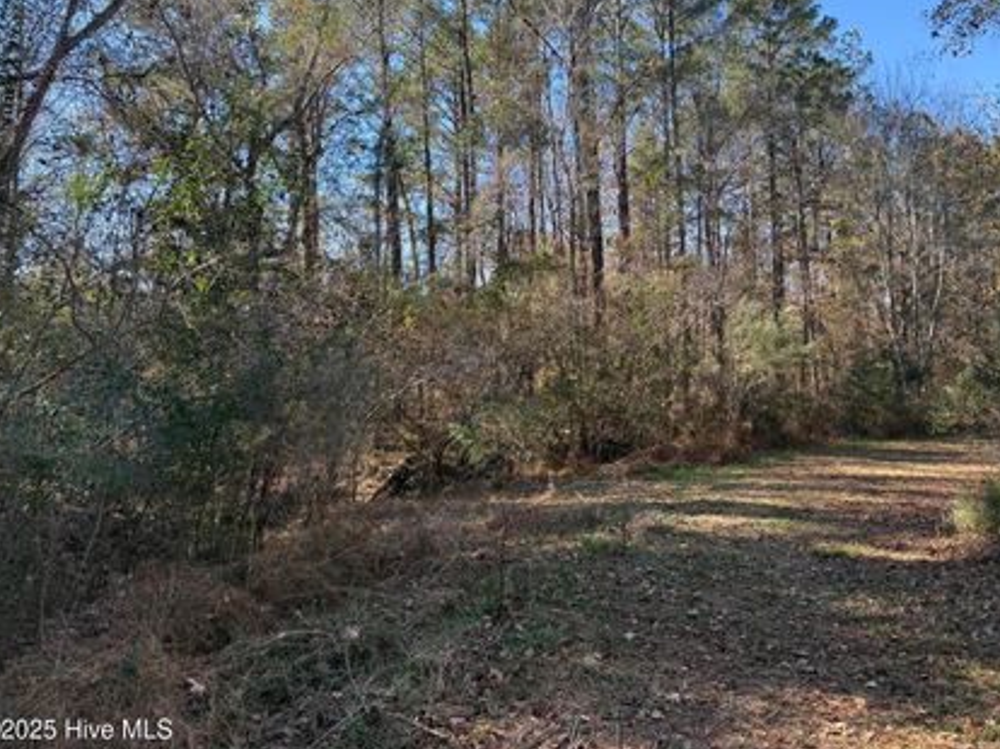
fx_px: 837
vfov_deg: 48.0
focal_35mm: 29
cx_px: 582
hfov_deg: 61.3
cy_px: 318
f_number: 1.78
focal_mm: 6.76
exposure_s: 1/735
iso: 100
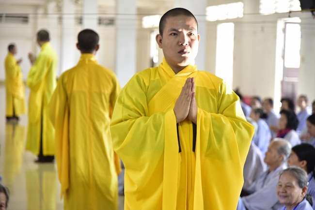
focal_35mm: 100
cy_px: 105
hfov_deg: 20.4
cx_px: 158
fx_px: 875
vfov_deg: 13.7
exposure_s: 1/30
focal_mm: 100
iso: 1600
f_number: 4
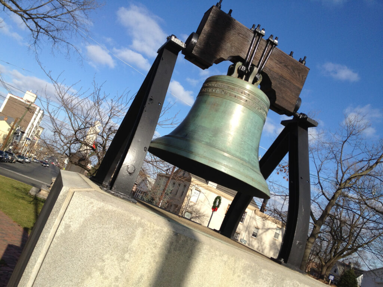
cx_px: 192
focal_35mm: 35
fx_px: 387
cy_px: 144
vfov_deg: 40.7
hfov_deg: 52.6
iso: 64
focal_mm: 4.28
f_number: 2.4
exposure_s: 1/1842
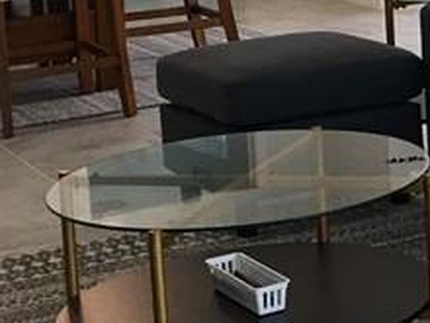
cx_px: 715
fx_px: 1677
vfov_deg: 10.8
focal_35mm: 135
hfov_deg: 13.4
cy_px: -37
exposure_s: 1/15
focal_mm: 4.15
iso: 25
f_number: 2.2
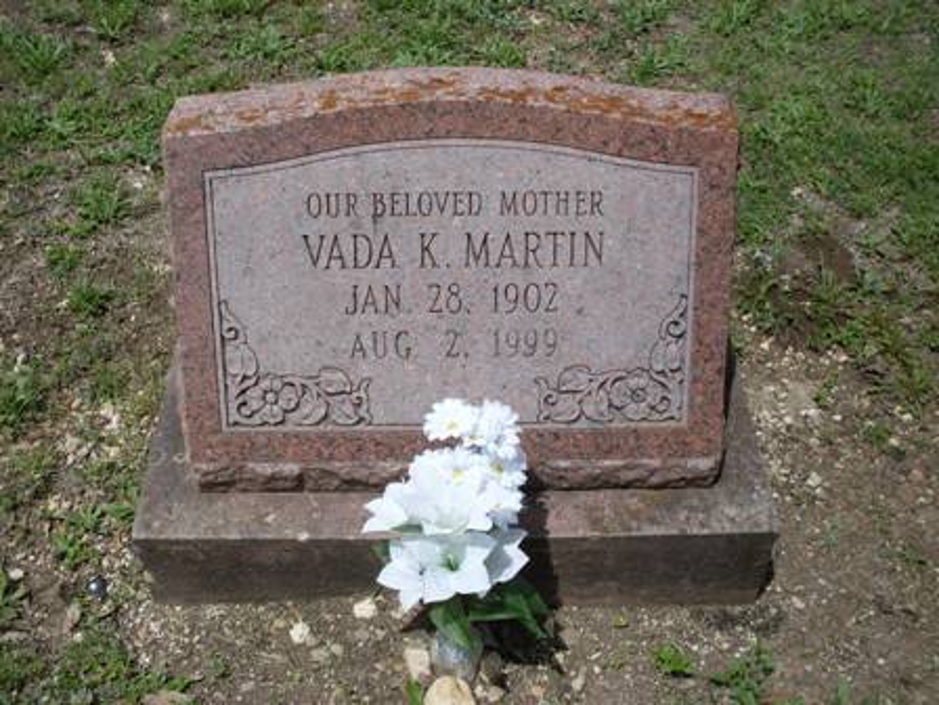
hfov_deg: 49.0
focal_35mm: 38
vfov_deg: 37.7
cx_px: 470
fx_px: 1031
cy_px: 352
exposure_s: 1/350
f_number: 8.4
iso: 80
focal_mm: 6.3
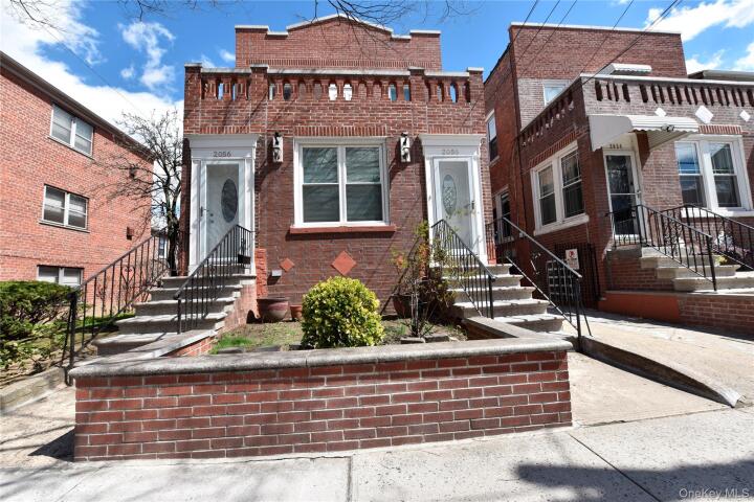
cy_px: 251
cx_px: 377
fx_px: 293
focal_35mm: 14
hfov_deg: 104.3
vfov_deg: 81.2
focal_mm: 14
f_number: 9
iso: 200
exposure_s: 1/320
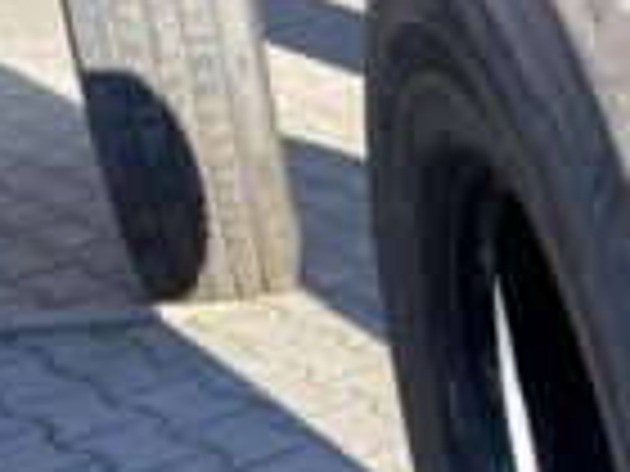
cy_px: 461
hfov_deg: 21.4
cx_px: 878
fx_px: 1456
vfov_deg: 18.0
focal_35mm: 80
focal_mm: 4.25
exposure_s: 1/506
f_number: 1.8
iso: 32
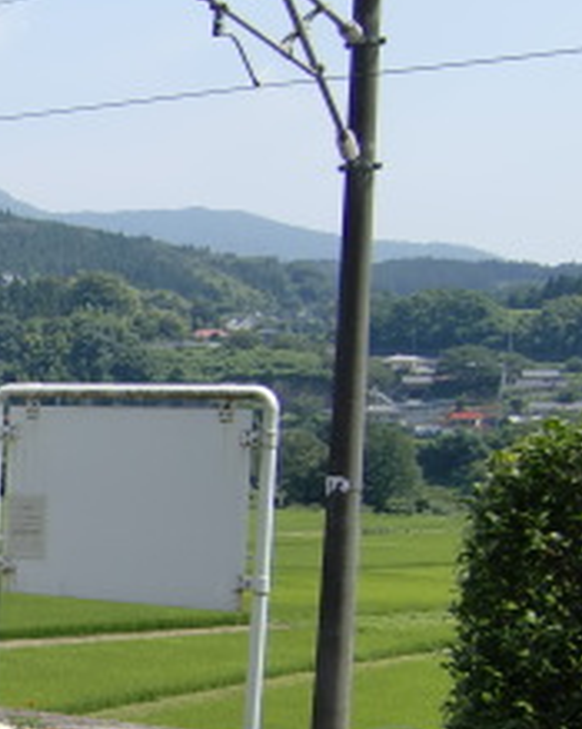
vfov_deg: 23.5
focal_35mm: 80
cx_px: -402
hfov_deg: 16.6
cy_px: 583
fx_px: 1724
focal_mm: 4.9
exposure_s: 1/160
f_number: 7
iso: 64
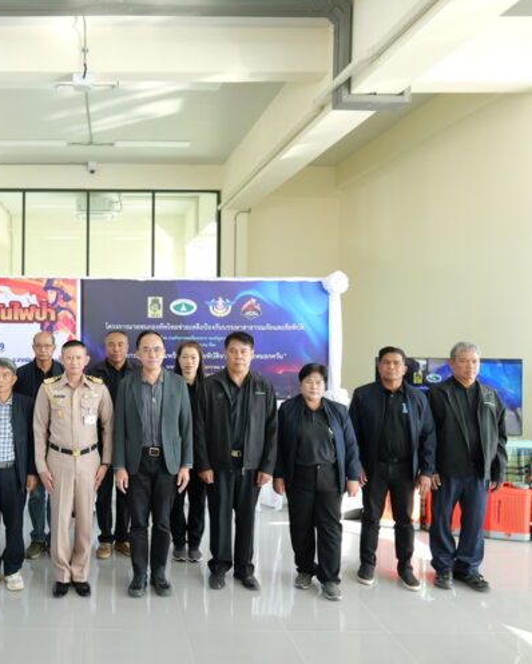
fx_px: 570
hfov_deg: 46.8
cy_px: 333
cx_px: 91
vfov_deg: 60.4
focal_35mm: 29
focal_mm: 20
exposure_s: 1/2000
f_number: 3.5
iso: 6400
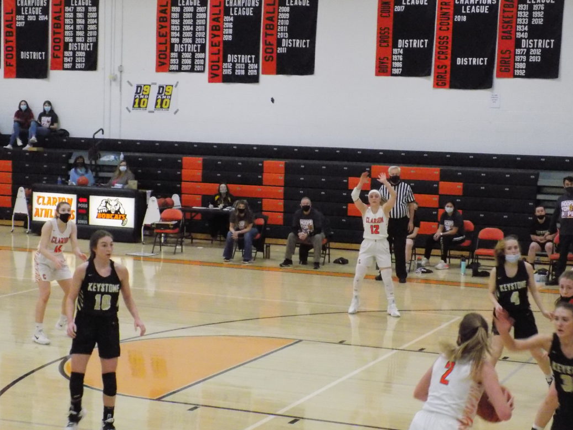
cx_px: 290
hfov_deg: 27.4
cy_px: 214
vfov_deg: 20.7
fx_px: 1176
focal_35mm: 71
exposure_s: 1/80
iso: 1600
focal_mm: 12.5
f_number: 4.2
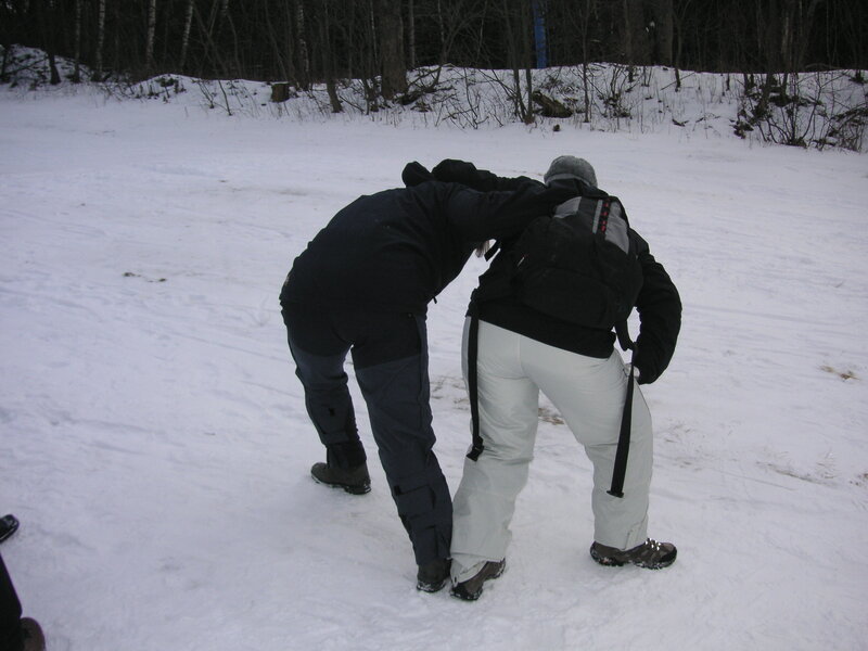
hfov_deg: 50.1
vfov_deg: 38.7
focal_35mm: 37
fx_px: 928
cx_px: 434
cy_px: 326
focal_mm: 6.1
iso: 50
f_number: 2.8
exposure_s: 1/750
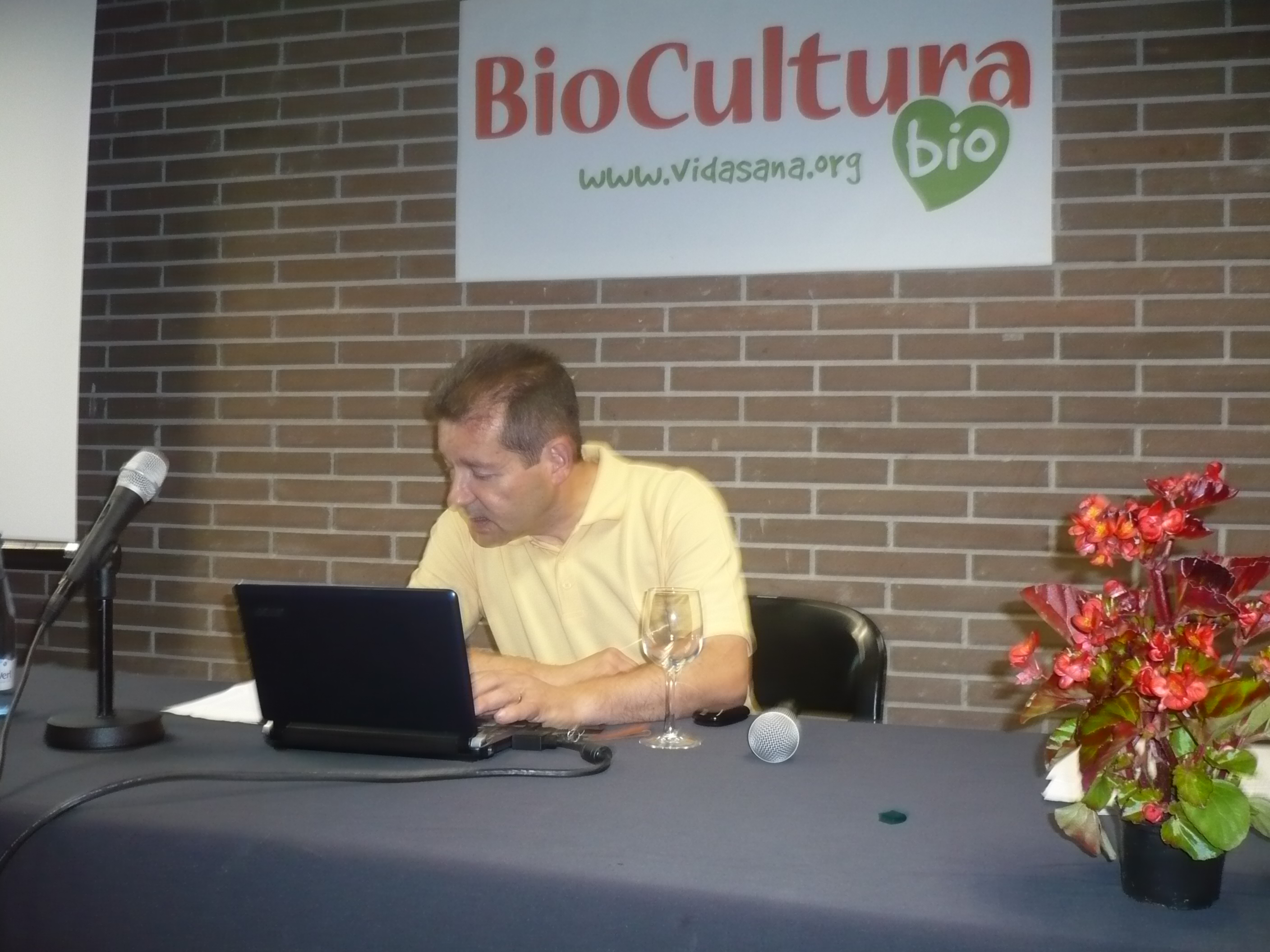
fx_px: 1284
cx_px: 635
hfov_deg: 52.6
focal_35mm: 35
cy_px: 476
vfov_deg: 40.7
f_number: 2.8
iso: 200
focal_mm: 5.8
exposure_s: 1/30
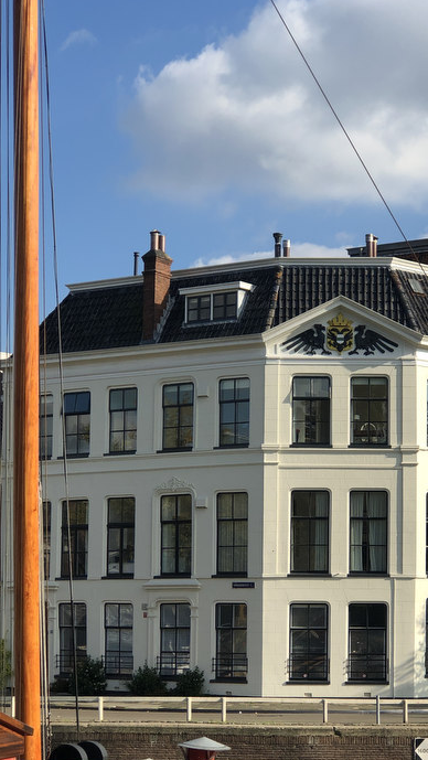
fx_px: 1693
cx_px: 276
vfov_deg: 25.2
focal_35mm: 84
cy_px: 485
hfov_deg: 14.4
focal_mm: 6.6
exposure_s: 1/674
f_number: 2.8
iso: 20
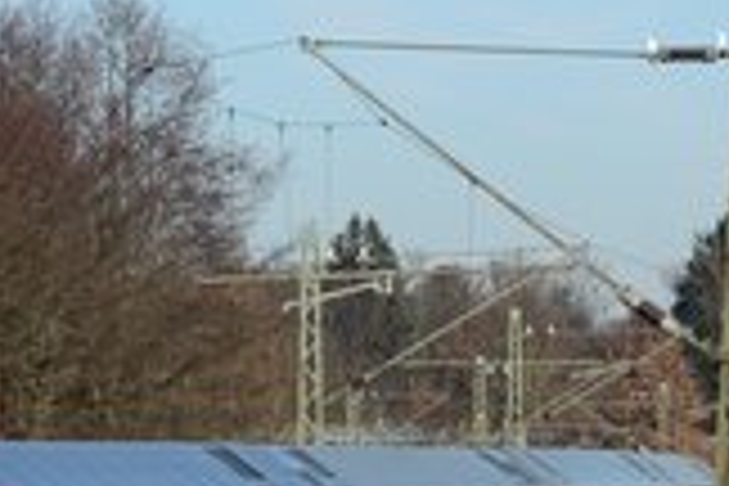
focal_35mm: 519
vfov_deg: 2.6
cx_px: -1526
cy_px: 522
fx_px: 10509
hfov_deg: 3.8
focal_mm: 70
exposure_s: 1/1600
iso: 200
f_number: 5.6
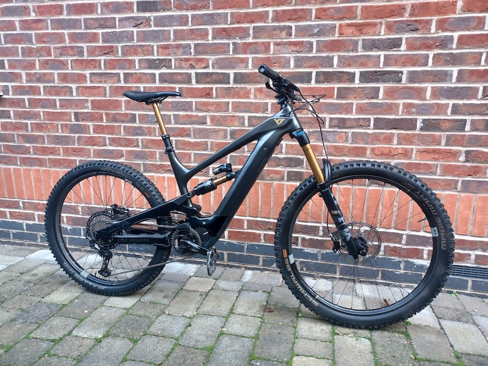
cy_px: 183
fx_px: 352
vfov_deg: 54.9
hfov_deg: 69.4
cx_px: 244
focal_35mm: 25
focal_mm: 4.6
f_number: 1.8
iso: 125
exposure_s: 1/50
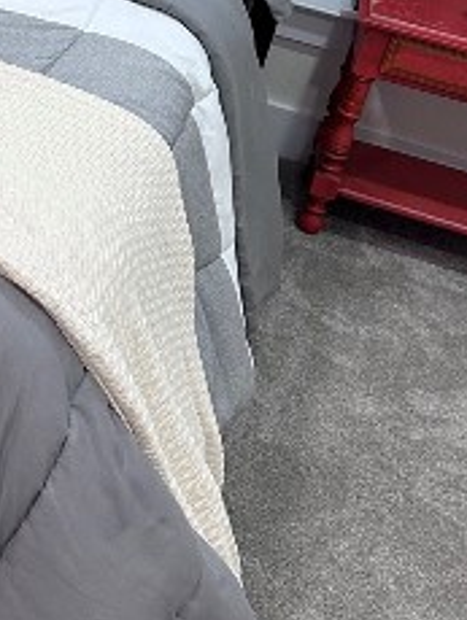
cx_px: -138
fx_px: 1436
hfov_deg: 17.4
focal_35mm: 80
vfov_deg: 23.6
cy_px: 40
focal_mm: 6.86
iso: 160
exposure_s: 1/120
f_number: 1.78
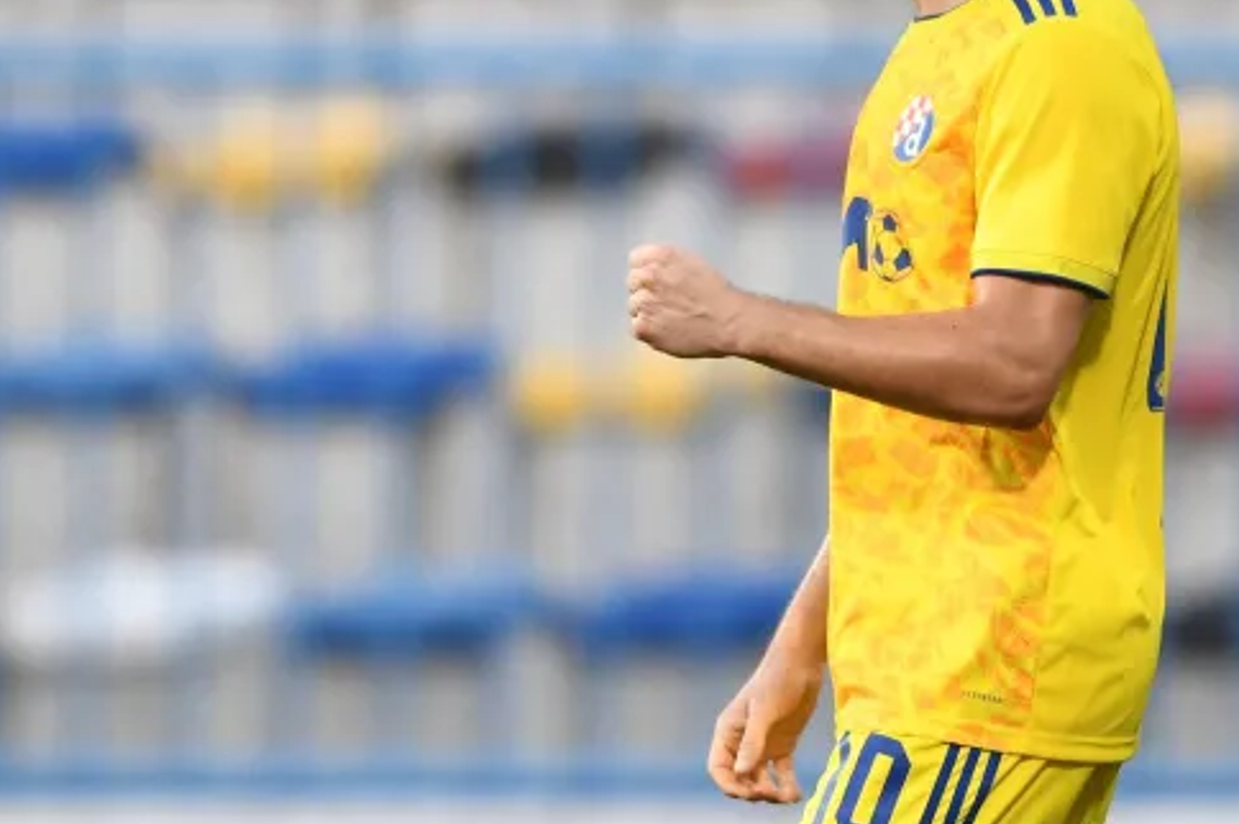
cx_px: 663
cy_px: 290
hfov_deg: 3.3
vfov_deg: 2.2
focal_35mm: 628
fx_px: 21598
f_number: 2.8
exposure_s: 1/1250
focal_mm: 400
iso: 1250
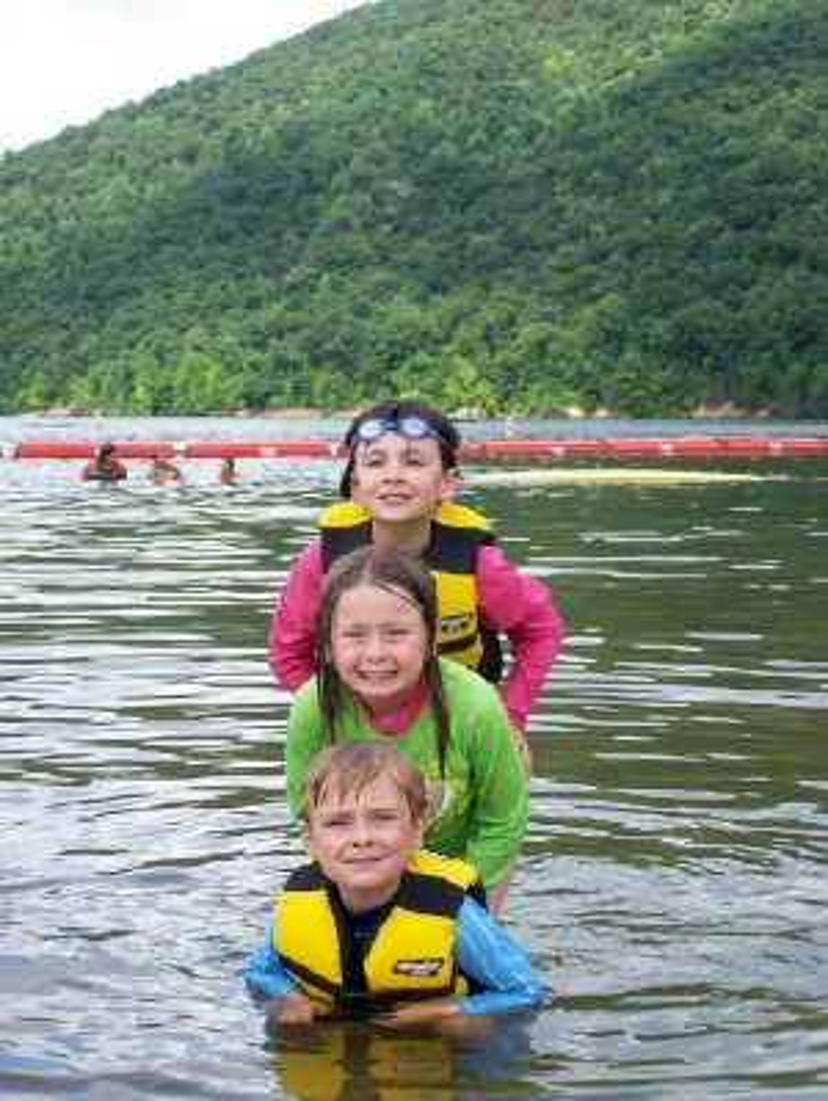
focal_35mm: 69
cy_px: 550
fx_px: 2197
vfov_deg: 28.1
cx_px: 414
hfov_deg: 21.3
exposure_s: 1/500
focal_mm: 11.5
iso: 80
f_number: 3.2
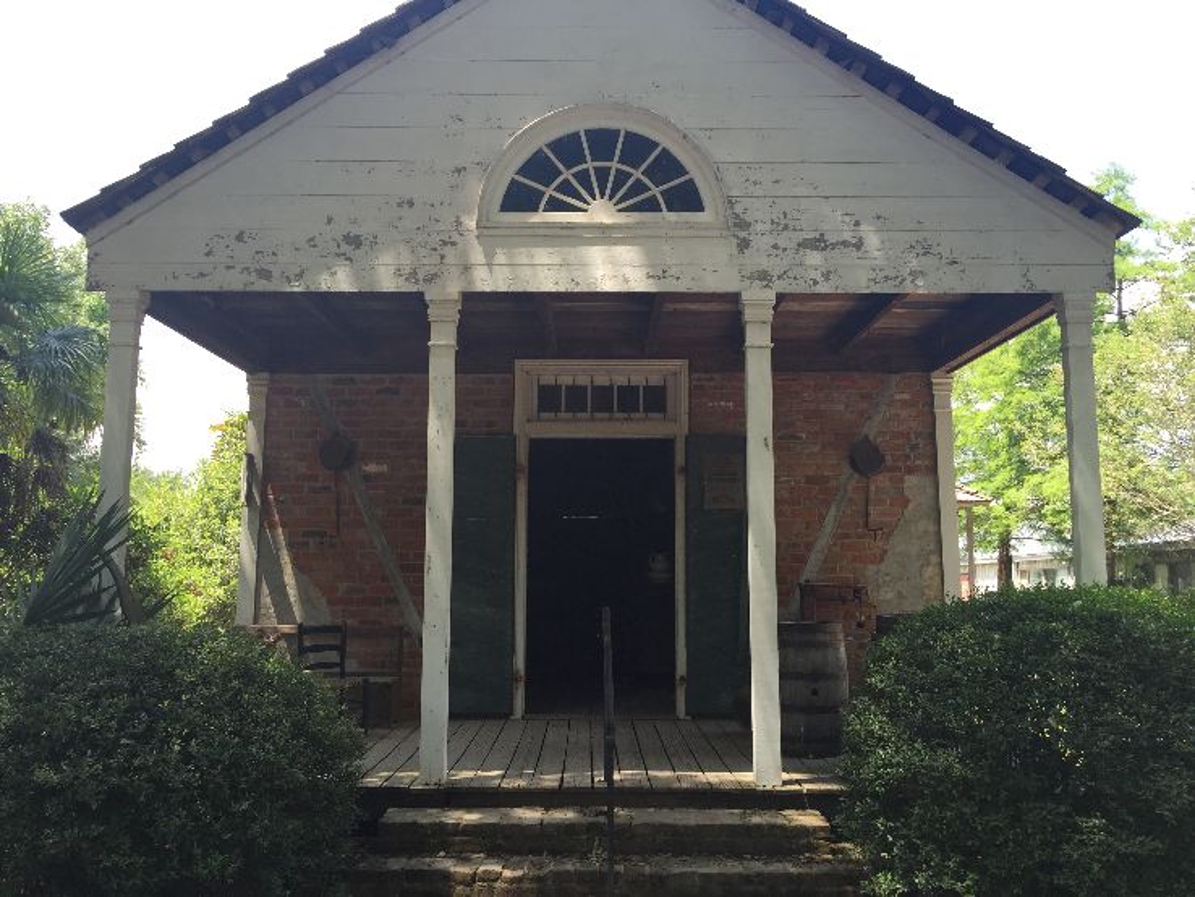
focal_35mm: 29
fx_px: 1001
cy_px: 448
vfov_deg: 48.3
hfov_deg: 61.6
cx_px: 598
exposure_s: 1/324
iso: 32
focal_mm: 4.15
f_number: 2.2
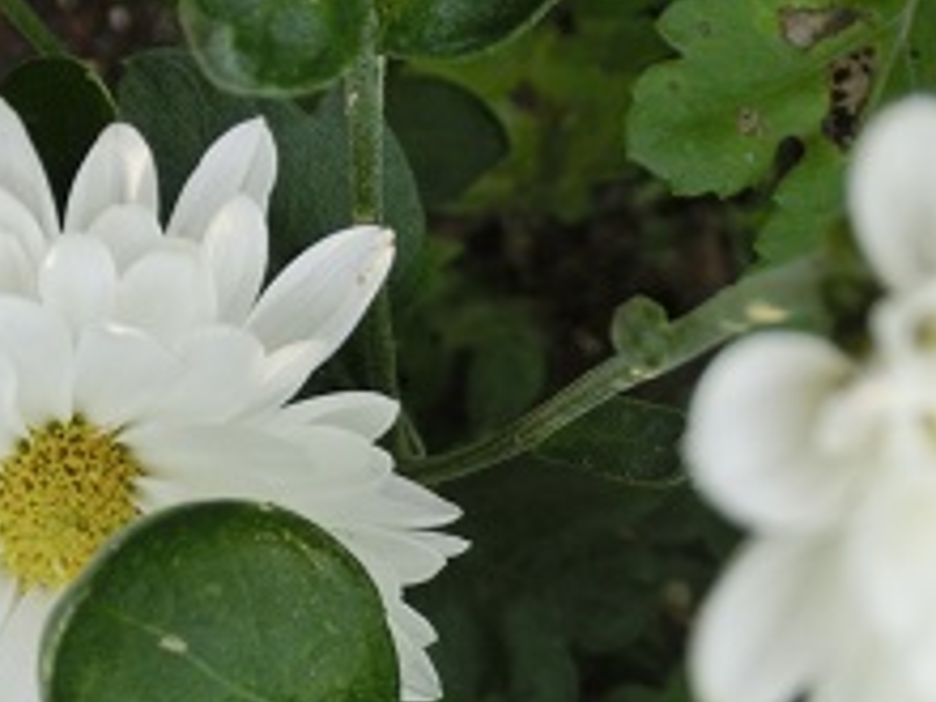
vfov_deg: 18.2
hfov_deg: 24.4
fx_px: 2163
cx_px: 521
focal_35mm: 80
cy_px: 621
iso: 80
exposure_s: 1/125
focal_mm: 6.5
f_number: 4.1
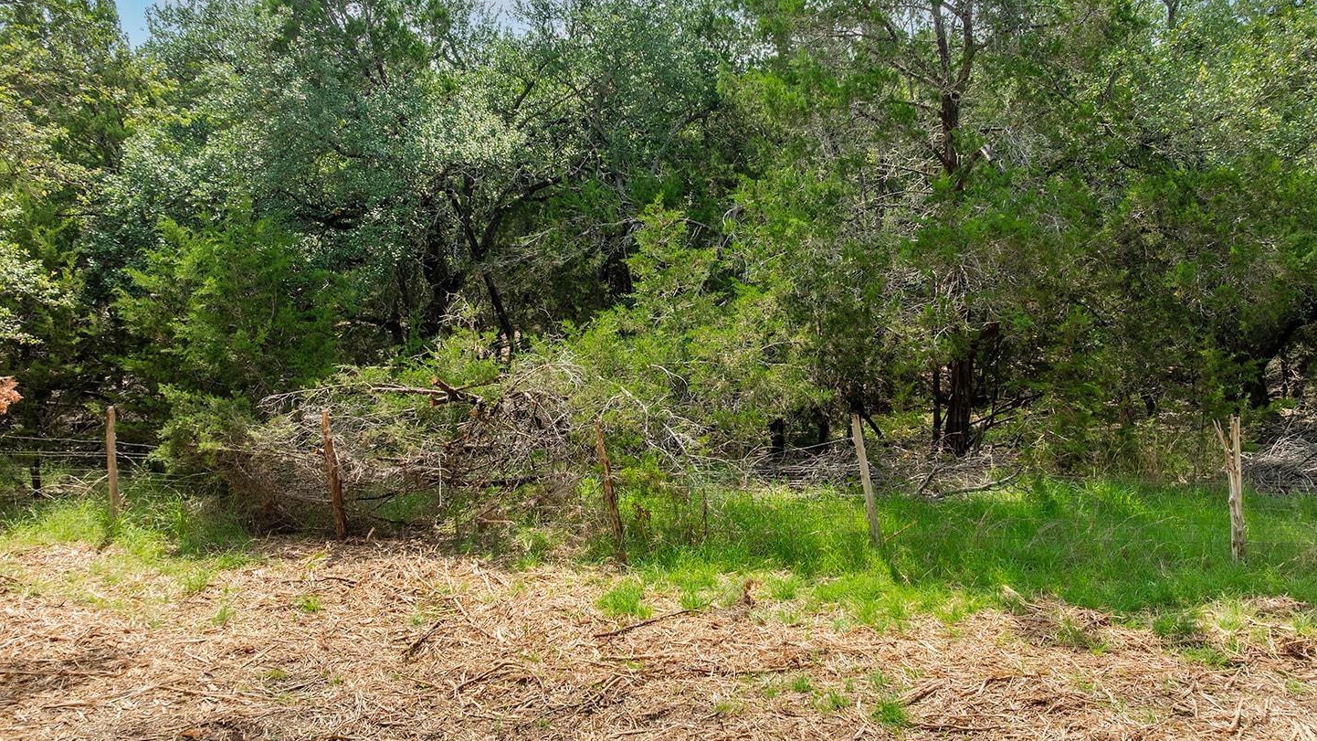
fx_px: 1013
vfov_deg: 40.2
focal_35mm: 29
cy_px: 359
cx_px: 711
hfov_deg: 66.0
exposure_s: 1/400
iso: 100
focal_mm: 12.29
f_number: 5.6
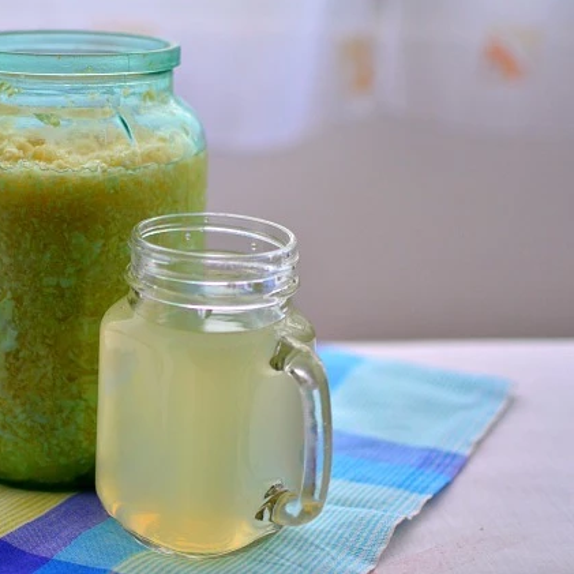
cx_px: 192
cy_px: 286
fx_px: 1269
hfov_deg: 25.4
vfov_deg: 25.5
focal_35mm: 68
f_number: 1.8
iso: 640
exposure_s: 1/1000
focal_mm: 35
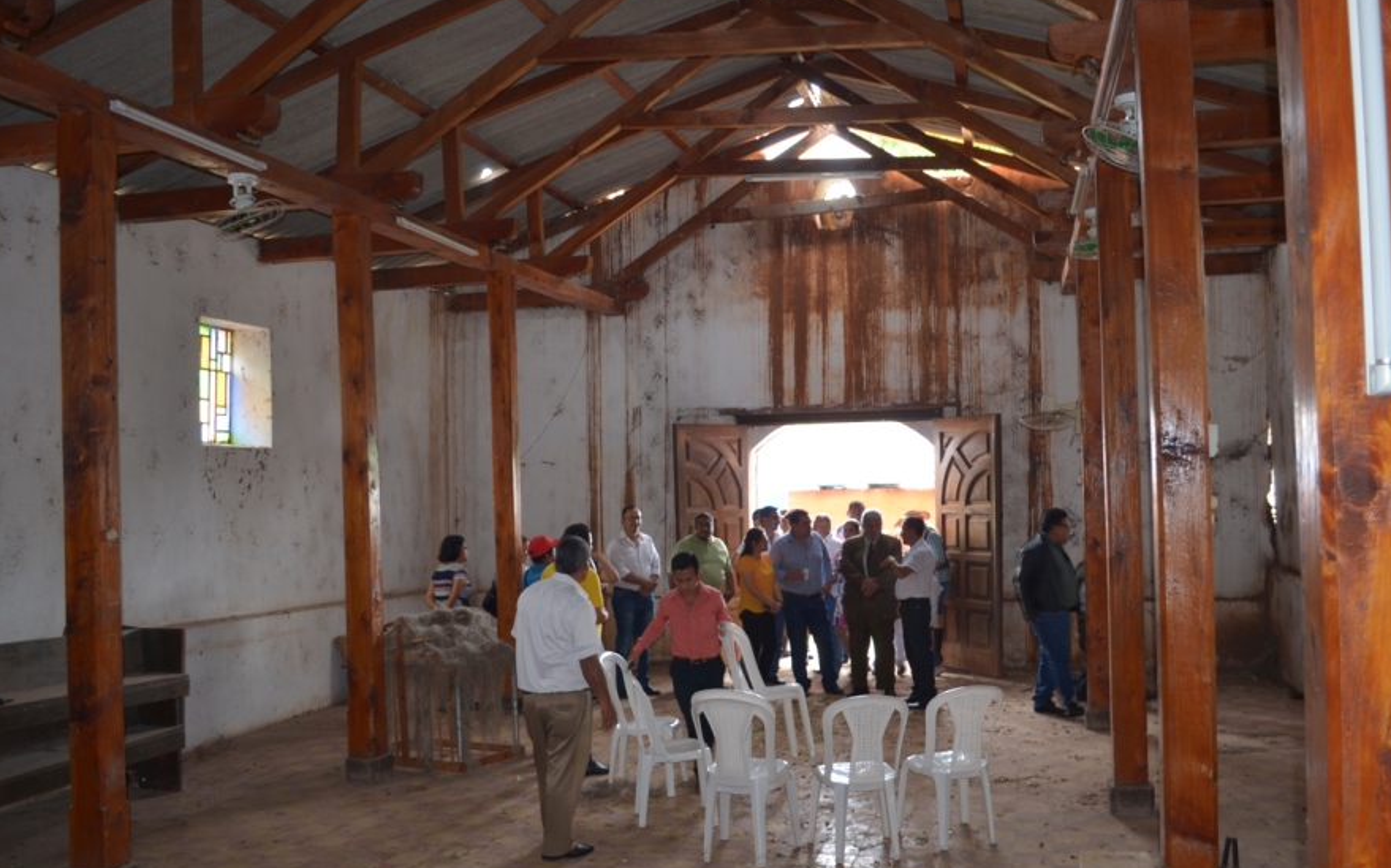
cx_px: 720
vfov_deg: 39.4
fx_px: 1213
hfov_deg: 59.6
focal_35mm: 32
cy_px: 413
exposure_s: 1/13
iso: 100
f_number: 3.5
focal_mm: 18
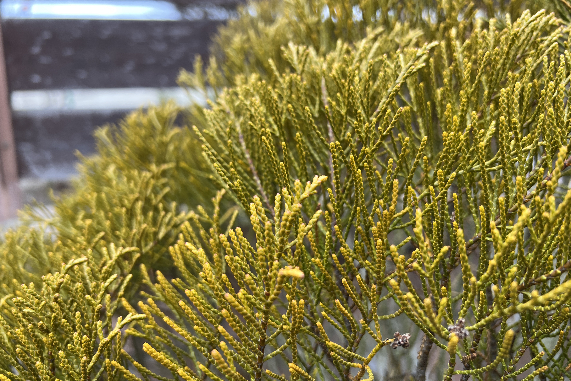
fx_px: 444
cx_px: 289
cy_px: 189
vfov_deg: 46.4
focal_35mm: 28
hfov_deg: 65.5
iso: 40
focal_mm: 5.7
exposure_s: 1/167
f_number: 1.5
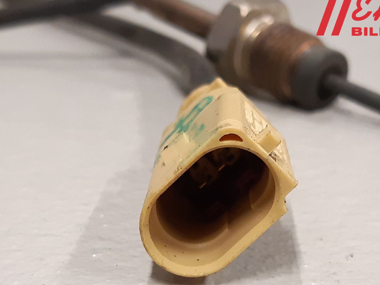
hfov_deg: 50.1
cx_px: 208
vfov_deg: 38.2
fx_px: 406
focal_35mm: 37
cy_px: 194
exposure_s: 1/50
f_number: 1.7
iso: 200
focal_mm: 3.93
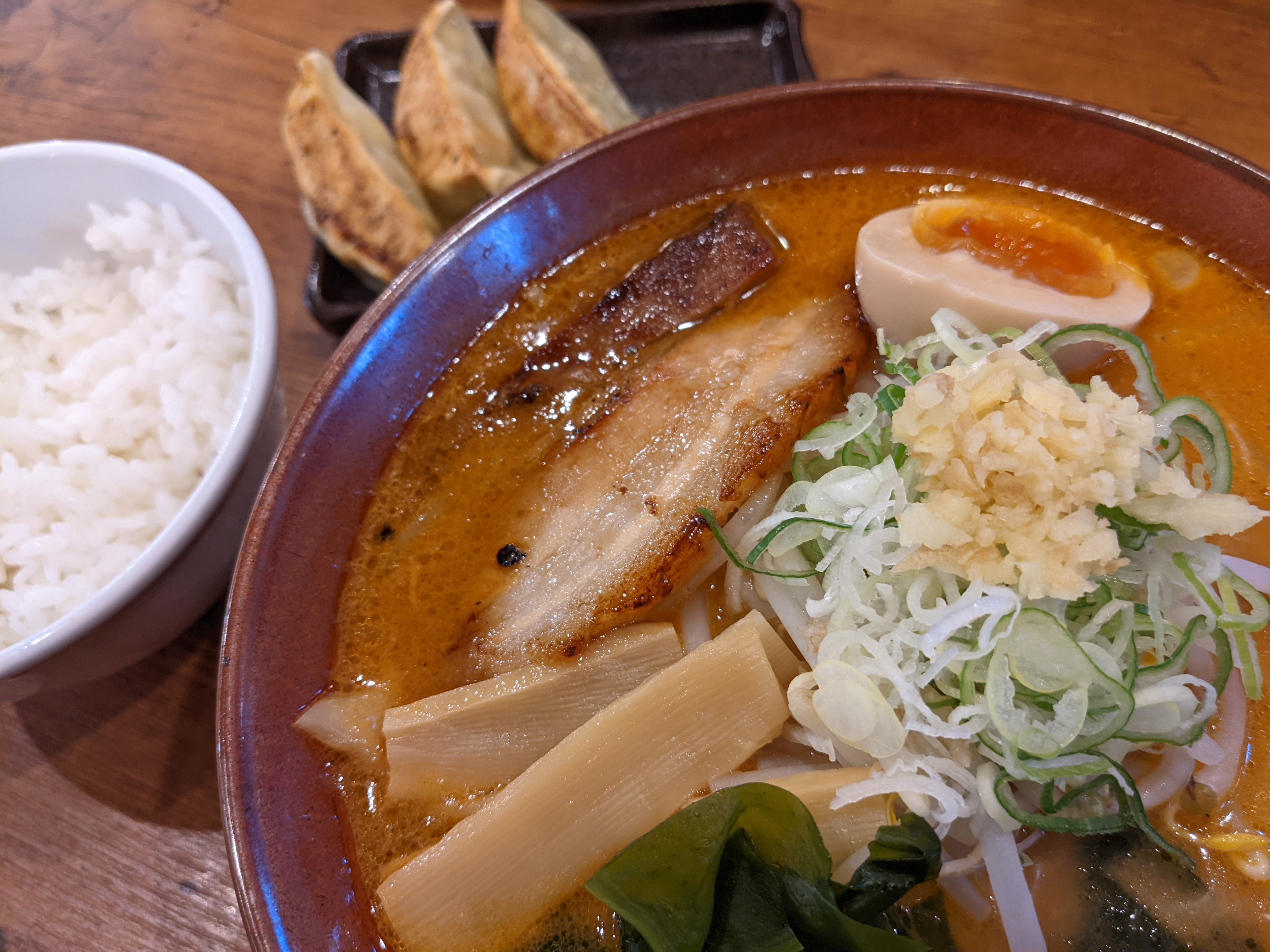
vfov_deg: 51.4
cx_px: 635
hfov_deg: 65.3
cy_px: 476
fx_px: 991
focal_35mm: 27
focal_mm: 4.38
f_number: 1.73
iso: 98
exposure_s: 1/33.3
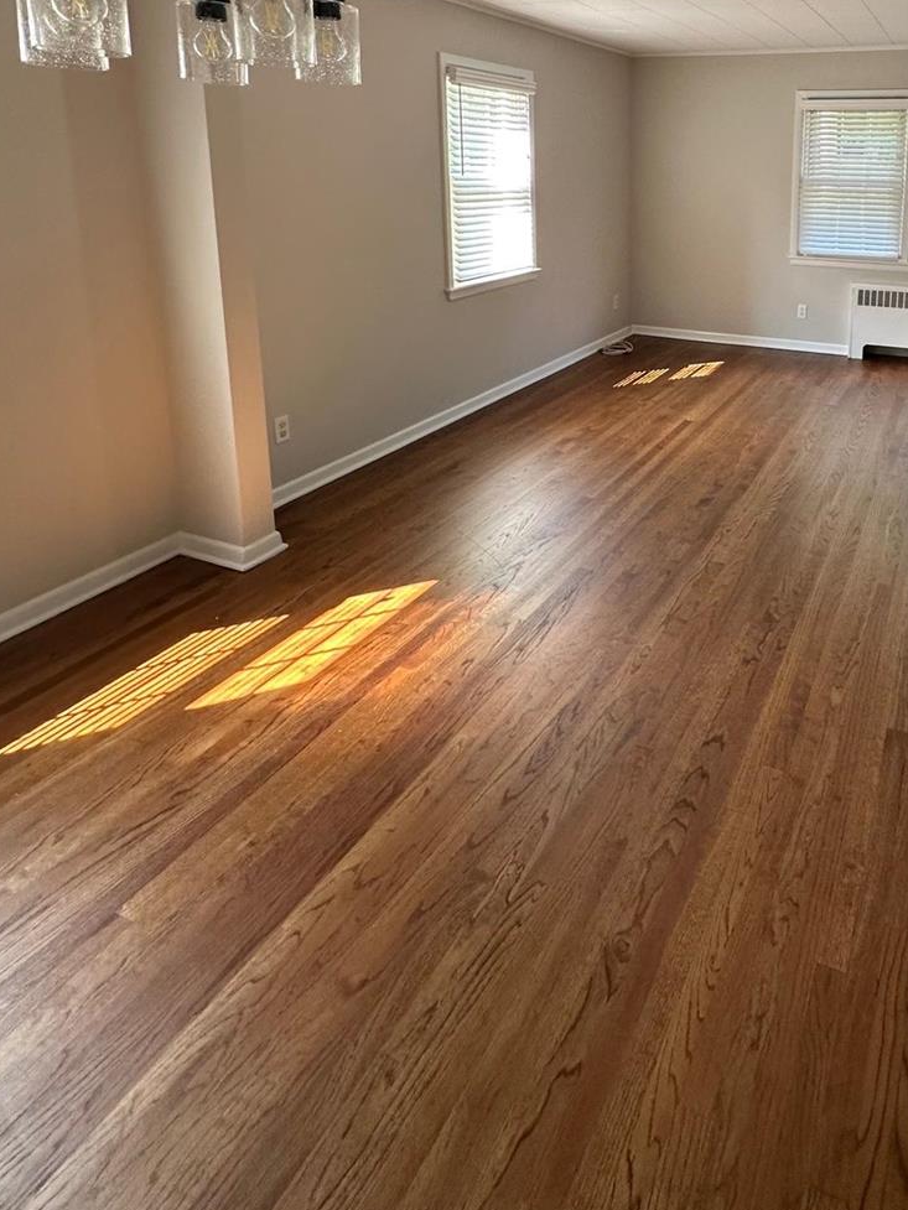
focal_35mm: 22
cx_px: 701
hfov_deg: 57.4
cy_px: 287
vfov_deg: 70.7
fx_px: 769
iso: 160
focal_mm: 2.22
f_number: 2.2
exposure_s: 1/120
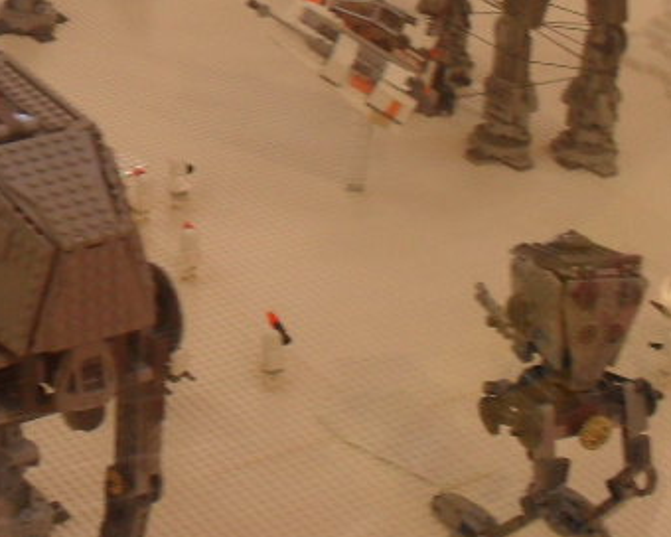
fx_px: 2045
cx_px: -43
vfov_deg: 14.9
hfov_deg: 18.0
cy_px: 124
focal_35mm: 103
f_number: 3.2
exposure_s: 1/30
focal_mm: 6.3
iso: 120
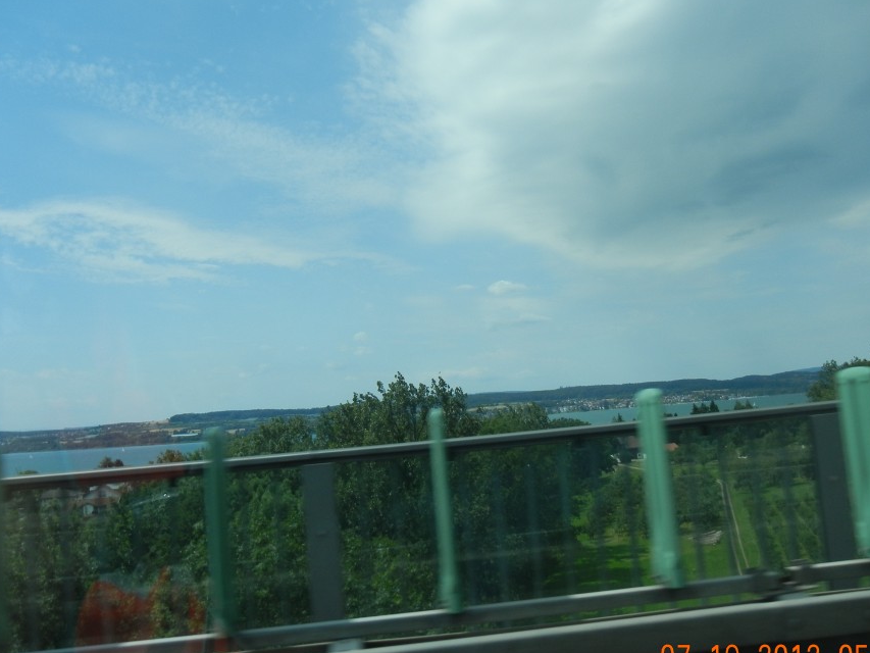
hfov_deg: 51.3
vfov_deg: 39.6
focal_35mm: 36
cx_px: 459
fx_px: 905
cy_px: 347
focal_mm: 5.4
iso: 160
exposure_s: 1/554
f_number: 7
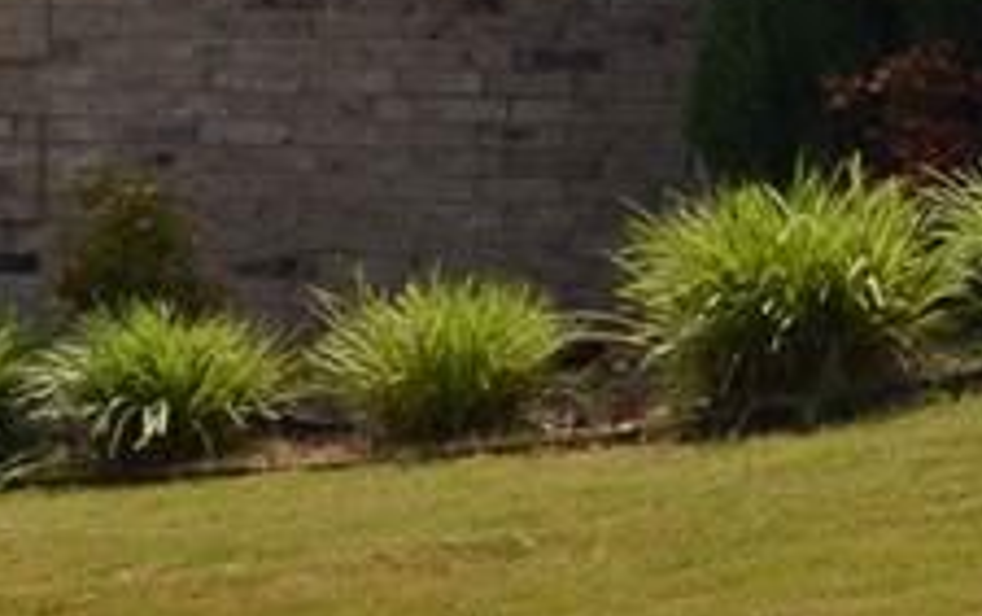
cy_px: -452
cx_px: 2252
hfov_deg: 8.0
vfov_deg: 5.3
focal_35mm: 243
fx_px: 6508
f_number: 10
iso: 100
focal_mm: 28
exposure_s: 1/200
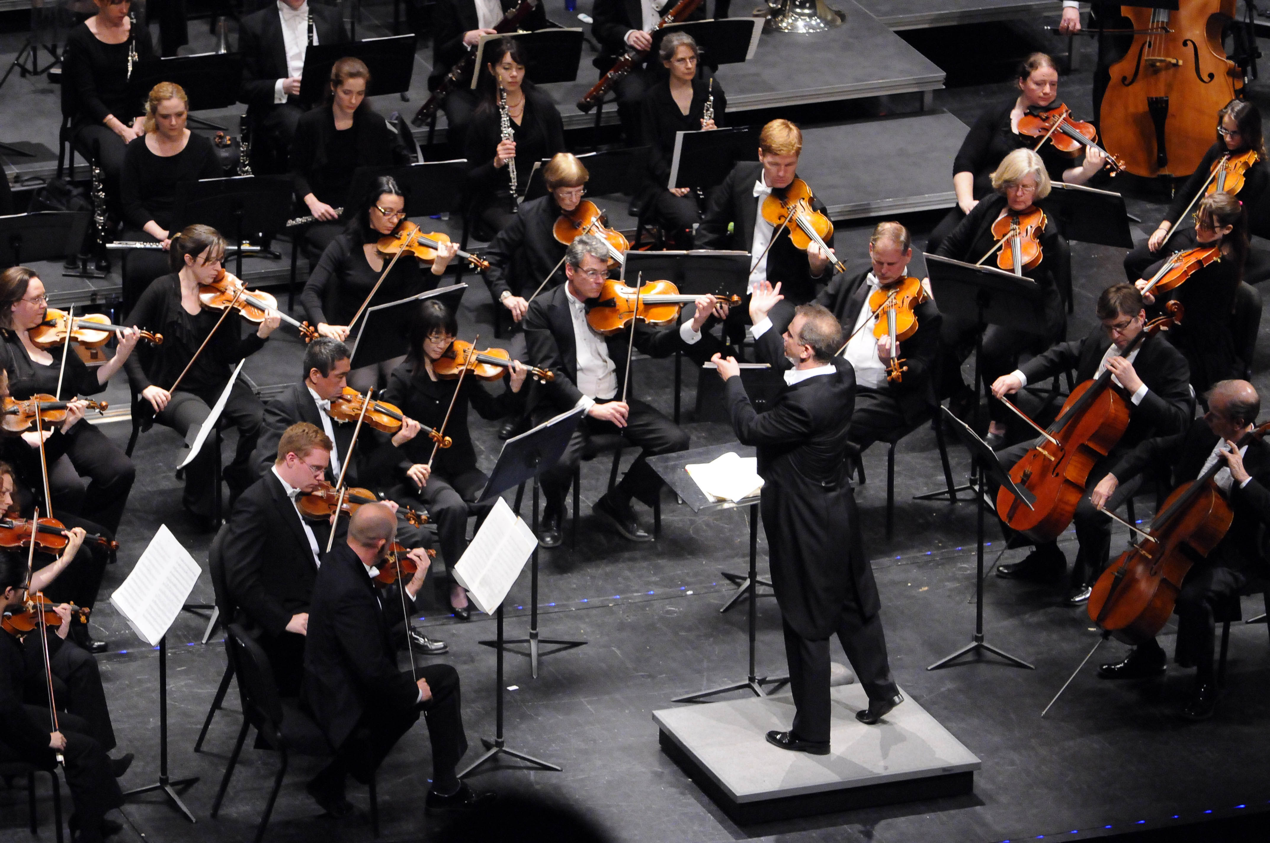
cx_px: 635
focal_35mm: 232
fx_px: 8192
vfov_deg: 5.9
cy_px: 422
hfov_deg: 8.9
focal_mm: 155
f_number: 4.5
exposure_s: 1/160
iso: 3200
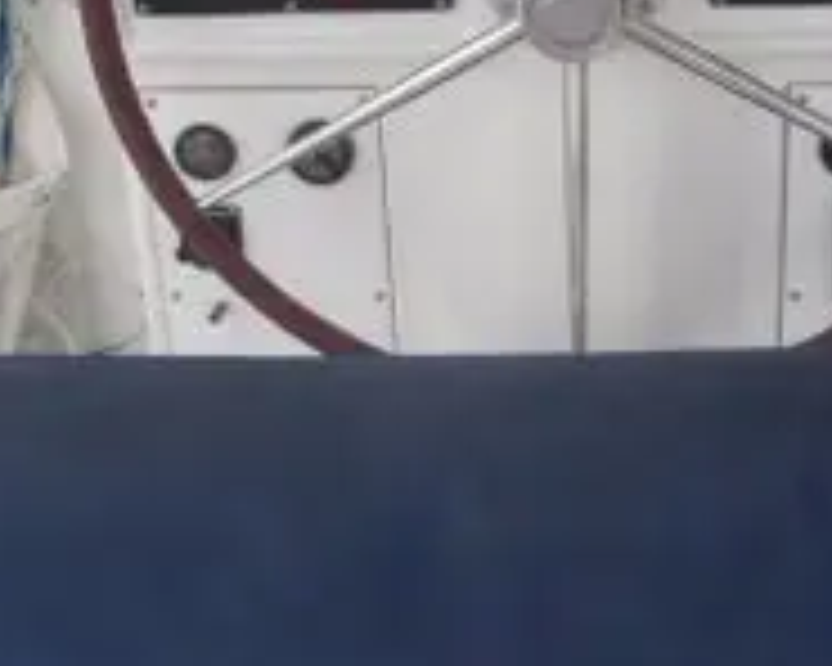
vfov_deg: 21.1
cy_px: 81
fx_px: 1748
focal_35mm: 71
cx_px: 499
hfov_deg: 26.7
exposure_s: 1/320
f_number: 4
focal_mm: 5
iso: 64
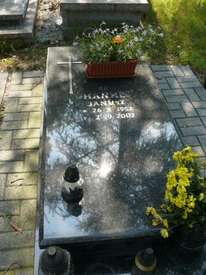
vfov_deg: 52.6
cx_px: 103
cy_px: 138
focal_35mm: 35
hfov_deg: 40.7
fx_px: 278
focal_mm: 7.4
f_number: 4
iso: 100
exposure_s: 1/200
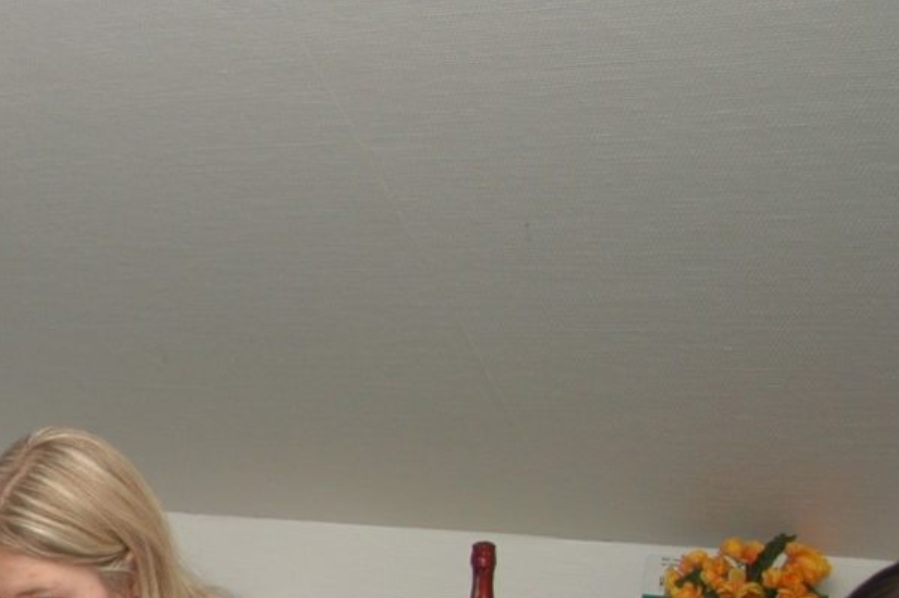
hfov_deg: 19.3
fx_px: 2296
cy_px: 655
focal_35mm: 92
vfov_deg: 14.5
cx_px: -453
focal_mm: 18
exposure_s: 1/60
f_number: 4
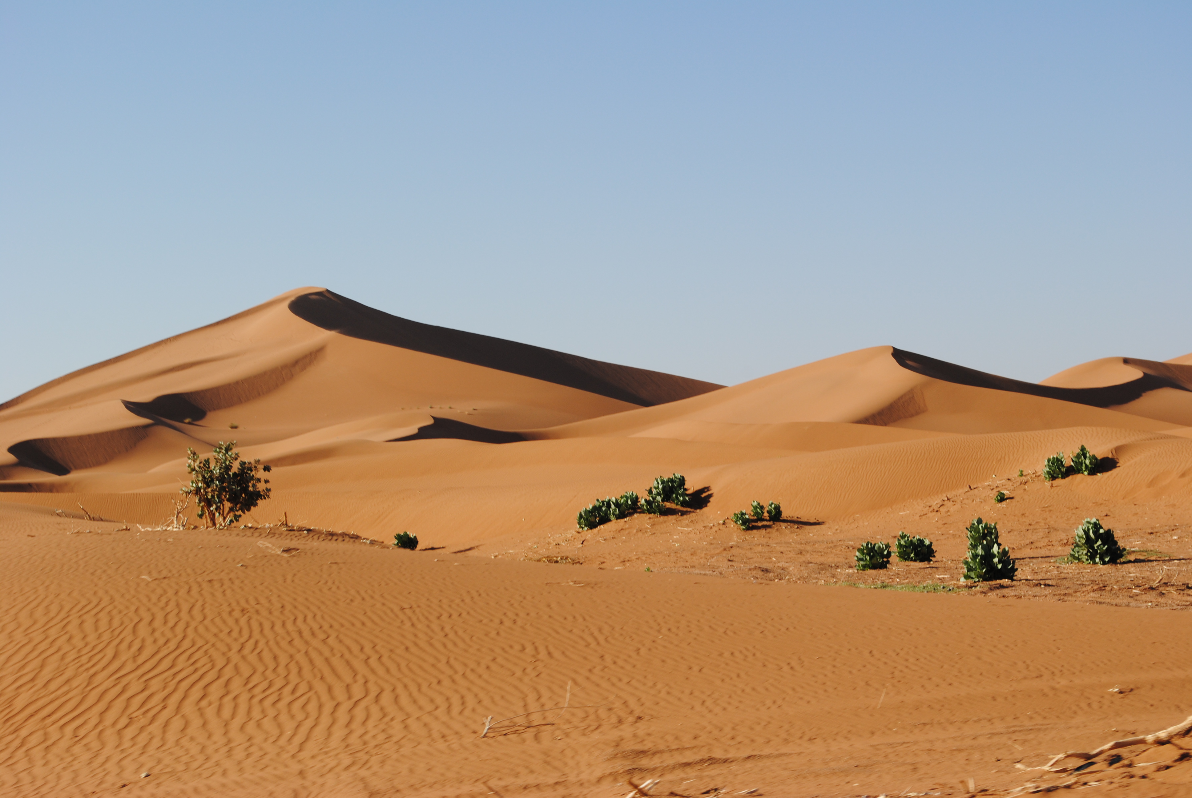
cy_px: 399
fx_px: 2735
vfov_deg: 16.6
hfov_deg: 24.6
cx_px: 596
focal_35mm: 82
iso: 100
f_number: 9
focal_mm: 55
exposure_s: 1/320
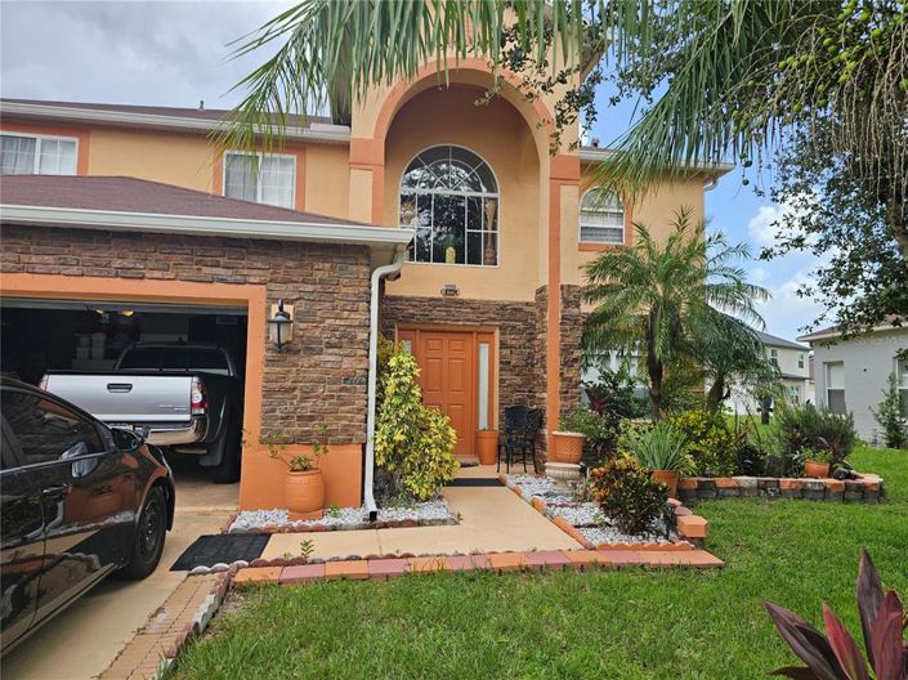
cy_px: 340
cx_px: 454
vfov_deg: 58.8
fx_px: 603
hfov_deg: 74.0
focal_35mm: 23
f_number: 1.7
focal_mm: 6.3
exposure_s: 1/296
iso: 10
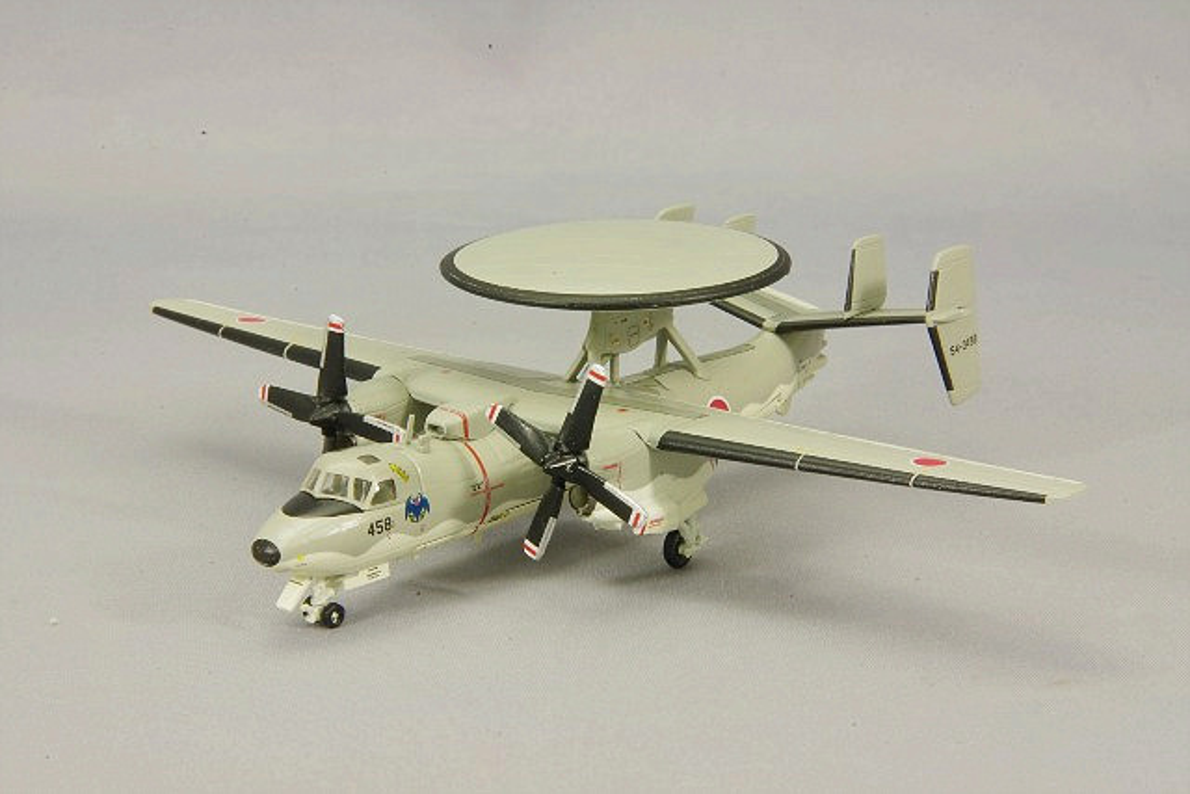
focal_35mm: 112
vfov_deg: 12.2
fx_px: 3703
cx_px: 595
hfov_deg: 18.3
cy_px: 397
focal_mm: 75
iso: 400
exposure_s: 1/1.25
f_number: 32
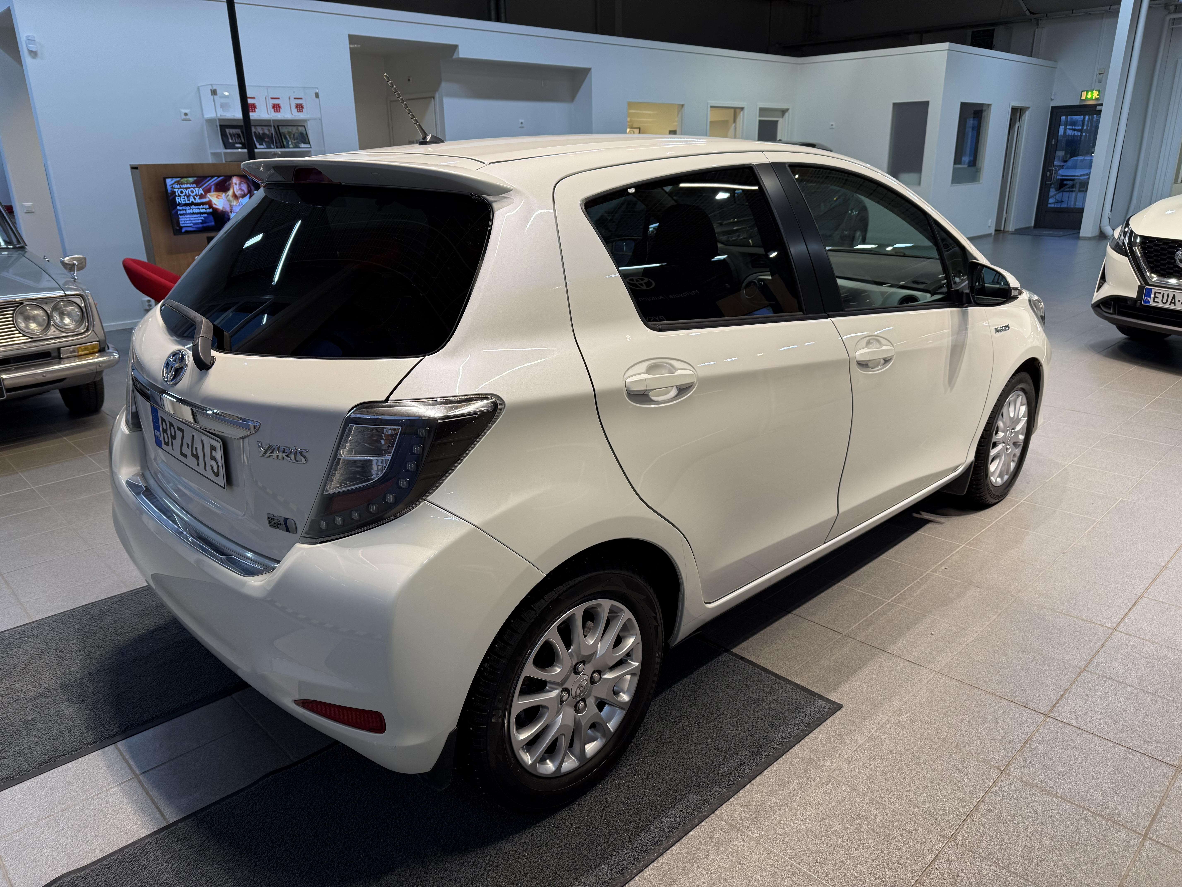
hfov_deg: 71.6
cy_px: 444
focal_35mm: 24
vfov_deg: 56.8
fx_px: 820
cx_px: 591
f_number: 1.78
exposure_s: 1/100
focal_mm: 6.76
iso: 80
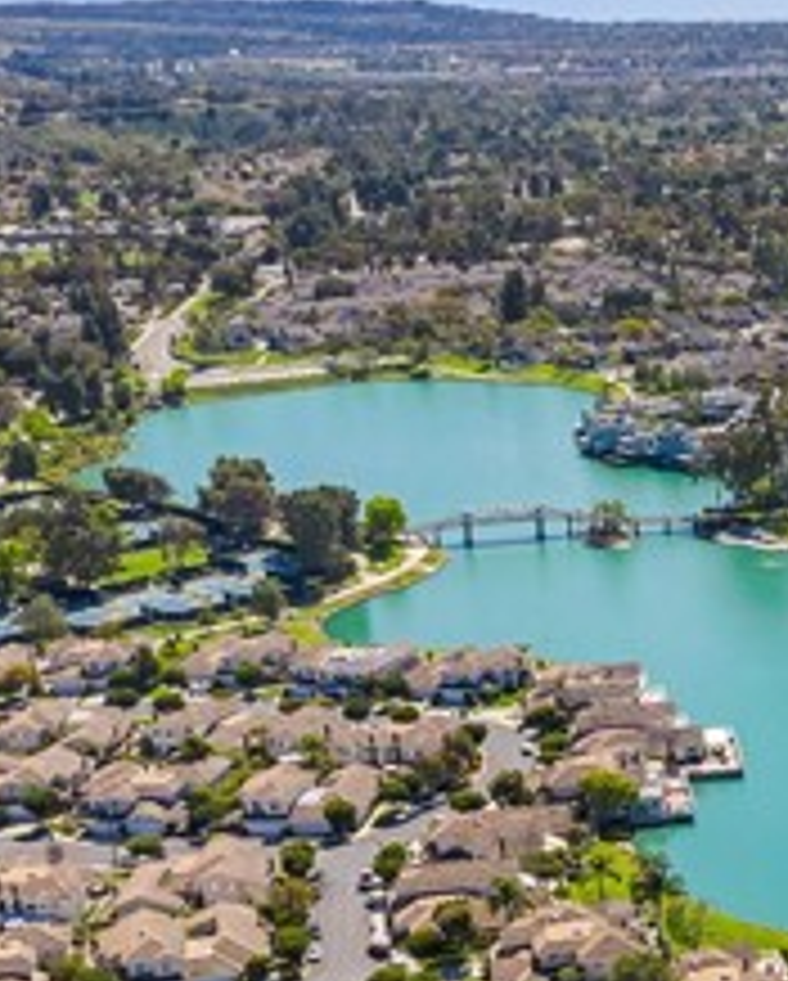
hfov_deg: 18.4
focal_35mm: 77
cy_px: 873
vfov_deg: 24.1
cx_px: 1058
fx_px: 2240
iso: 100
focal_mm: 10.26
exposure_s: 1/240
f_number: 8
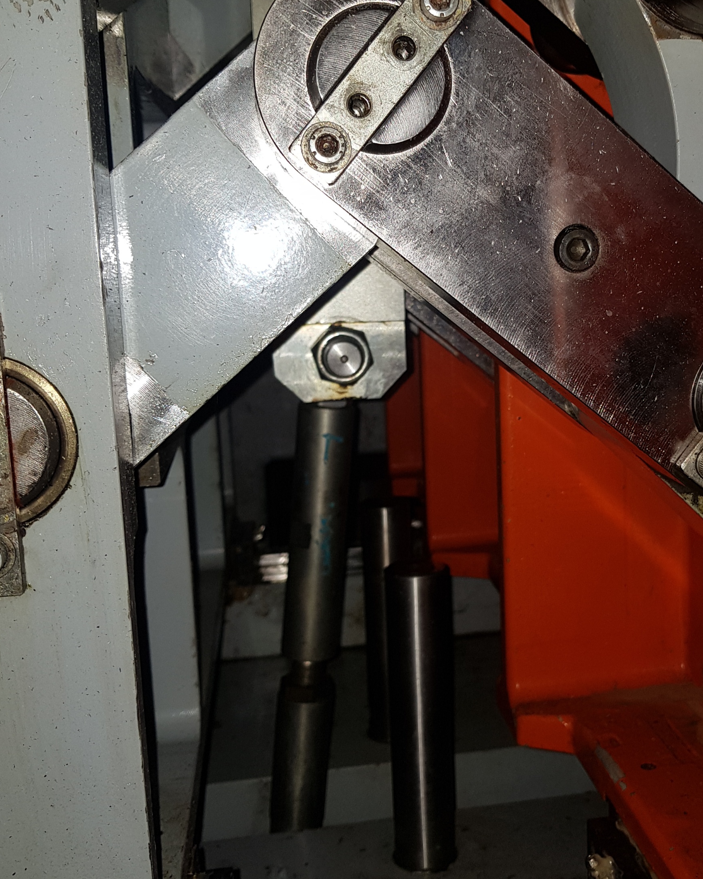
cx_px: 472
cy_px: 409
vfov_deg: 47.9
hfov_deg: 38.7
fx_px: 988
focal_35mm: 38
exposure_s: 1/85
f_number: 1.7
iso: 40
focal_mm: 4.3
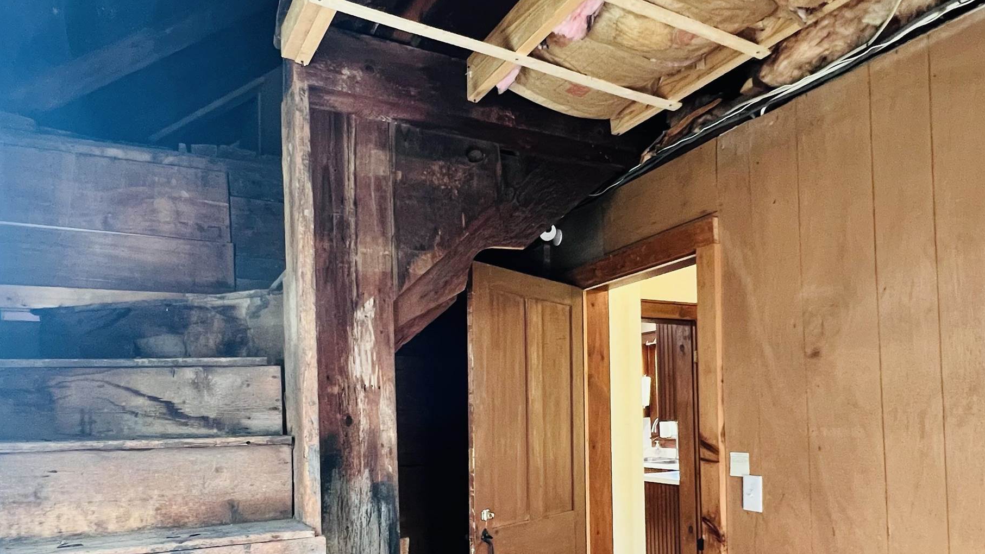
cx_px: 486
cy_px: 397
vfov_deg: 46.4
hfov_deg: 76.3
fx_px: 627
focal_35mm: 24
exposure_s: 1/60
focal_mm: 1.57
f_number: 1.8
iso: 400
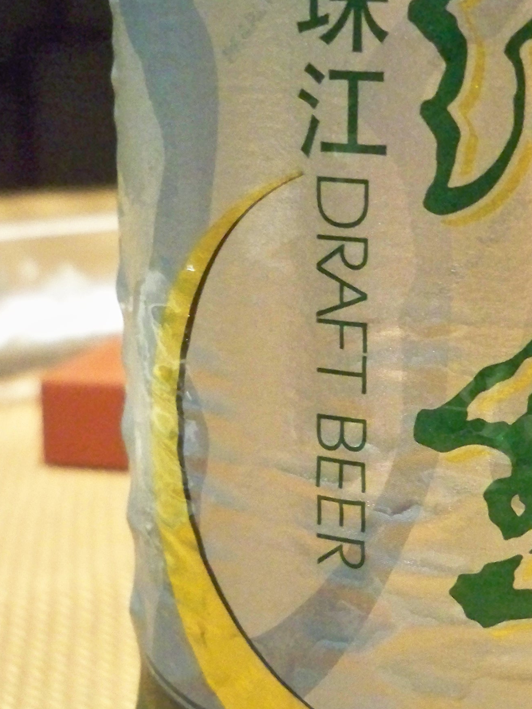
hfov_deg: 19.7
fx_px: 1496
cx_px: 492
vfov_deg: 26.6
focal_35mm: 73
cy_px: 257
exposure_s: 1/60
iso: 1000
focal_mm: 6.3
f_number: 3.1
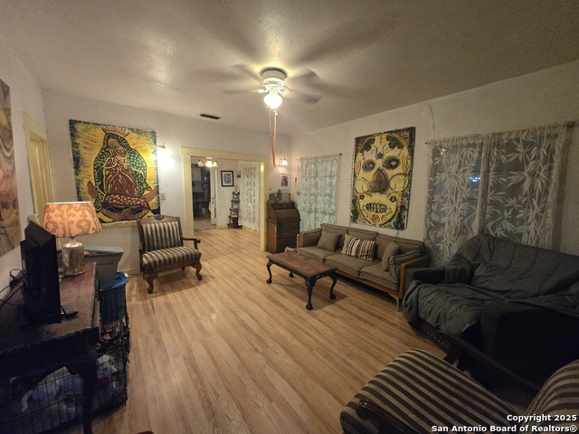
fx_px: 217
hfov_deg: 106.2
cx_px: 290
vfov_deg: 89.9
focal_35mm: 13
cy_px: 217
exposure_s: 1/60
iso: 800
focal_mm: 1.7
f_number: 2.2
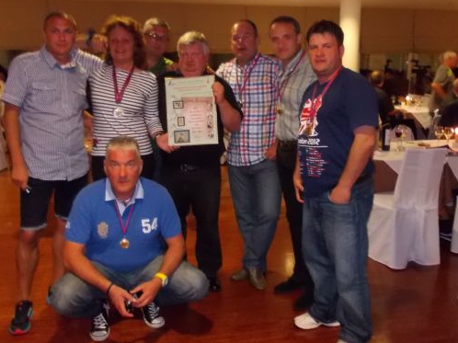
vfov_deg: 39.6
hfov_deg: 51.4
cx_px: 232
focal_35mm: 36
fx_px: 476
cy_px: 153
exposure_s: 1/8
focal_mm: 4
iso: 400
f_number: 2.7
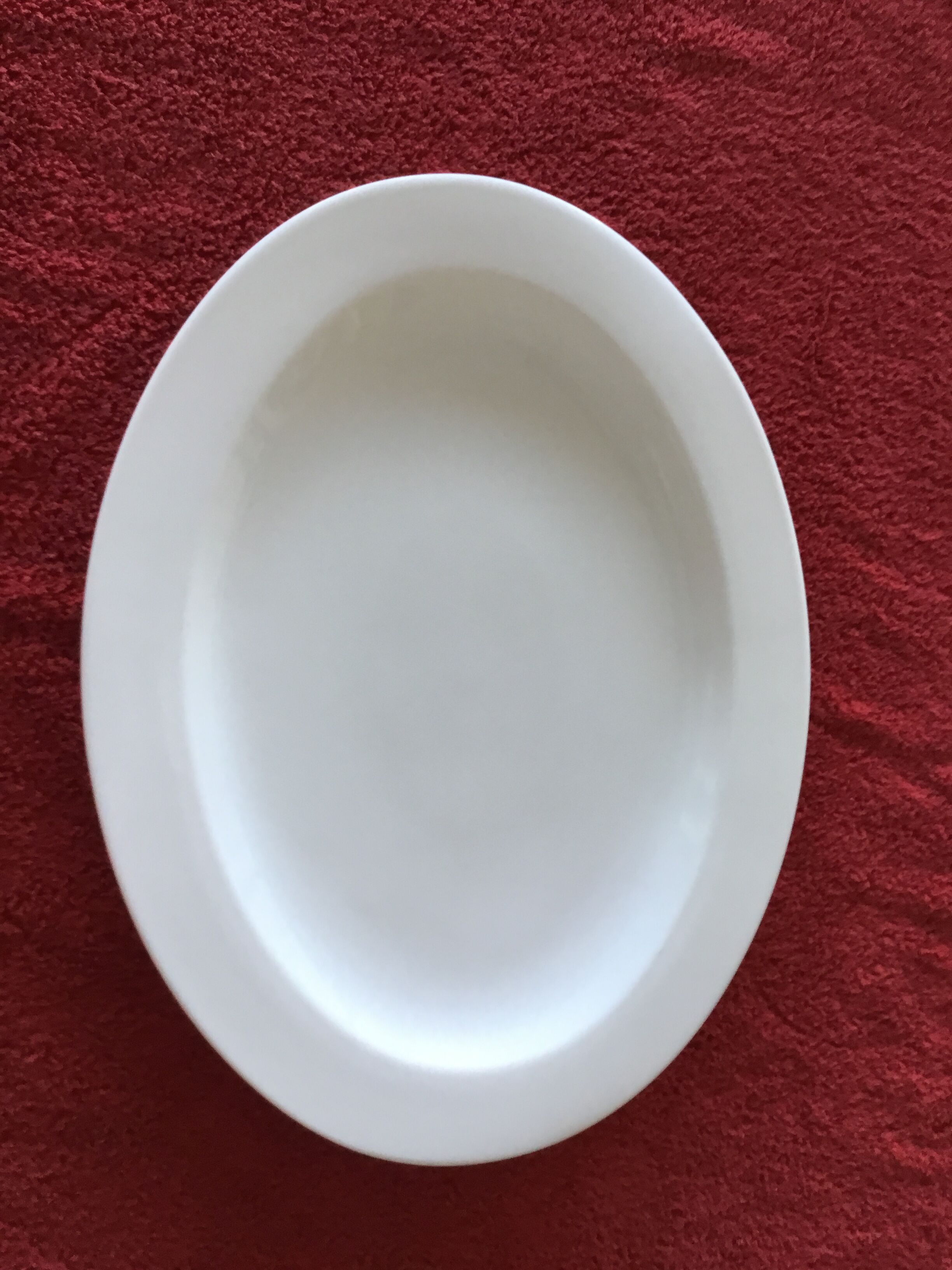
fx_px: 1137
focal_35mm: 31
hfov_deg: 45.4
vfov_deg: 58.4
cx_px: 476
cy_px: 635
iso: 80
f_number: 2.4
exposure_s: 1/33
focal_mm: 3.3
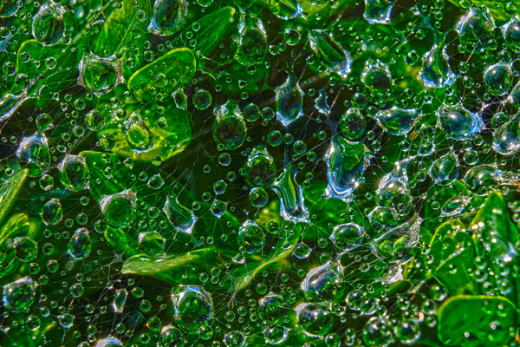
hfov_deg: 13.1
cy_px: 174
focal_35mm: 157
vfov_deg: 8.7
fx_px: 2268
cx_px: 260
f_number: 14
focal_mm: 105
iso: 160
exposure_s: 1/60
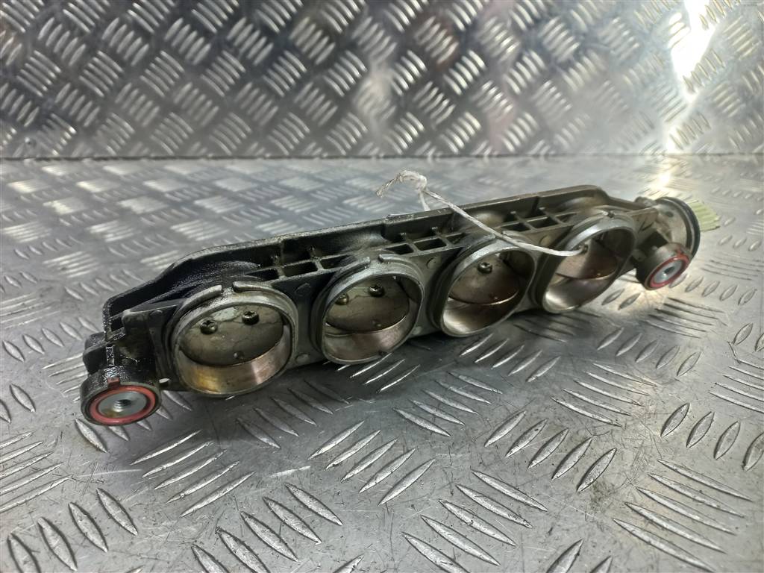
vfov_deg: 54.9
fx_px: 552
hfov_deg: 69.4
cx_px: 382
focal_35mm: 25
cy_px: 286
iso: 80
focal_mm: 4.6
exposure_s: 1/50
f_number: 1.8
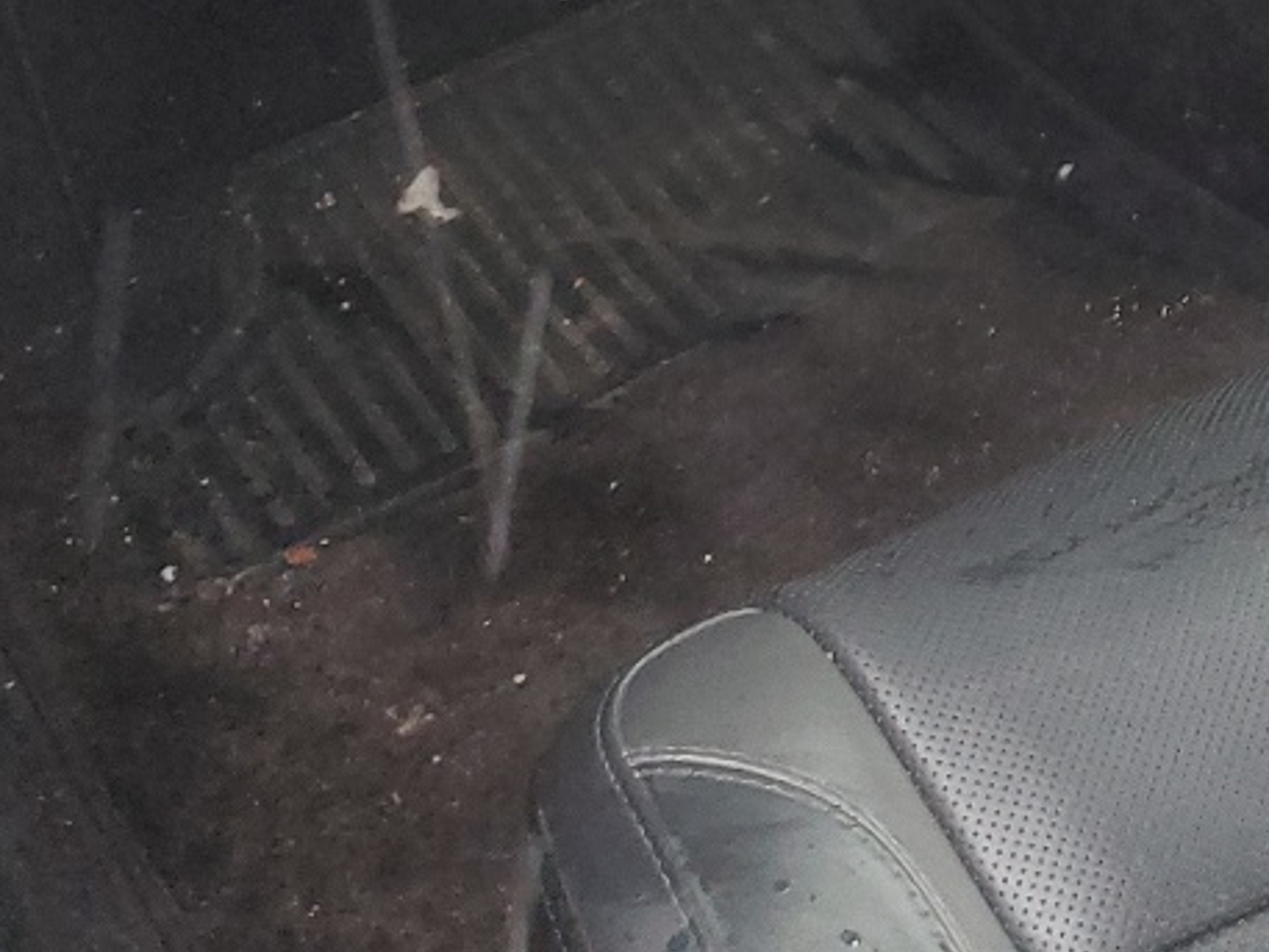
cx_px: 1297
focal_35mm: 91
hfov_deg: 20.8
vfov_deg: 15.3
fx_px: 3337
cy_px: -358
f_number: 1.5
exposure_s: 1/60.2
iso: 144
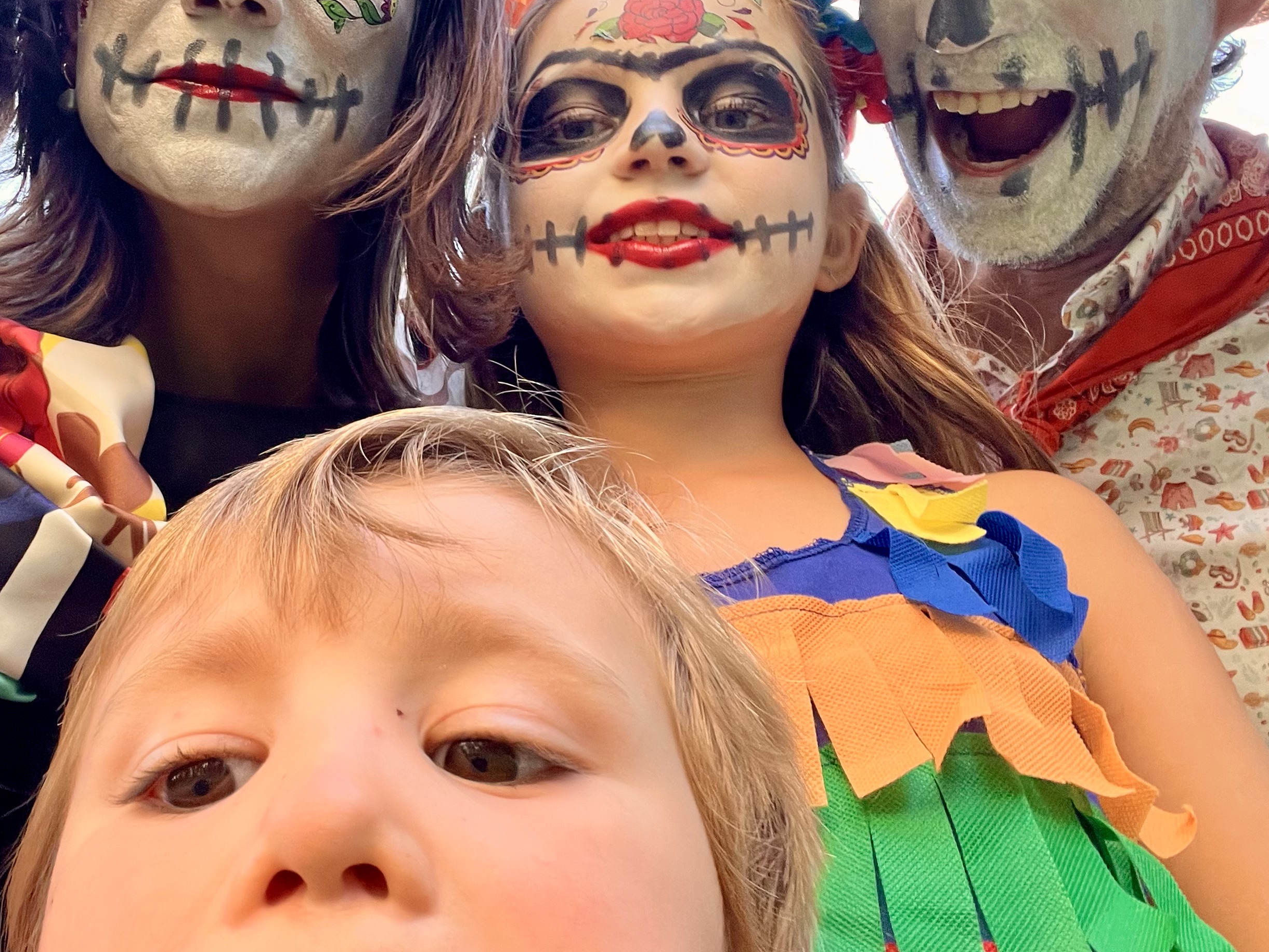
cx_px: 474
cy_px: 378
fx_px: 1393
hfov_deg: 48.5
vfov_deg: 37.6
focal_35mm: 38
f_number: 2.2
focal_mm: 2.71
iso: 100
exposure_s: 1/70
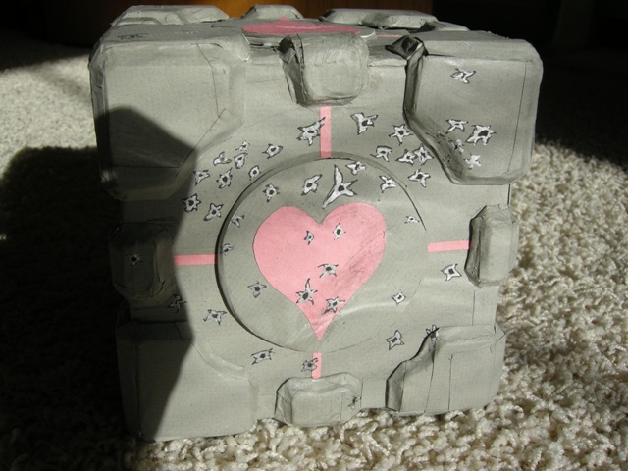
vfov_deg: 35.1
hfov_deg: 45.8
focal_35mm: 41
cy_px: 236
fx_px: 744
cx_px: 314
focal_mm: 8.5
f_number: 5.1
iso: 64
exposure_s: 1/267
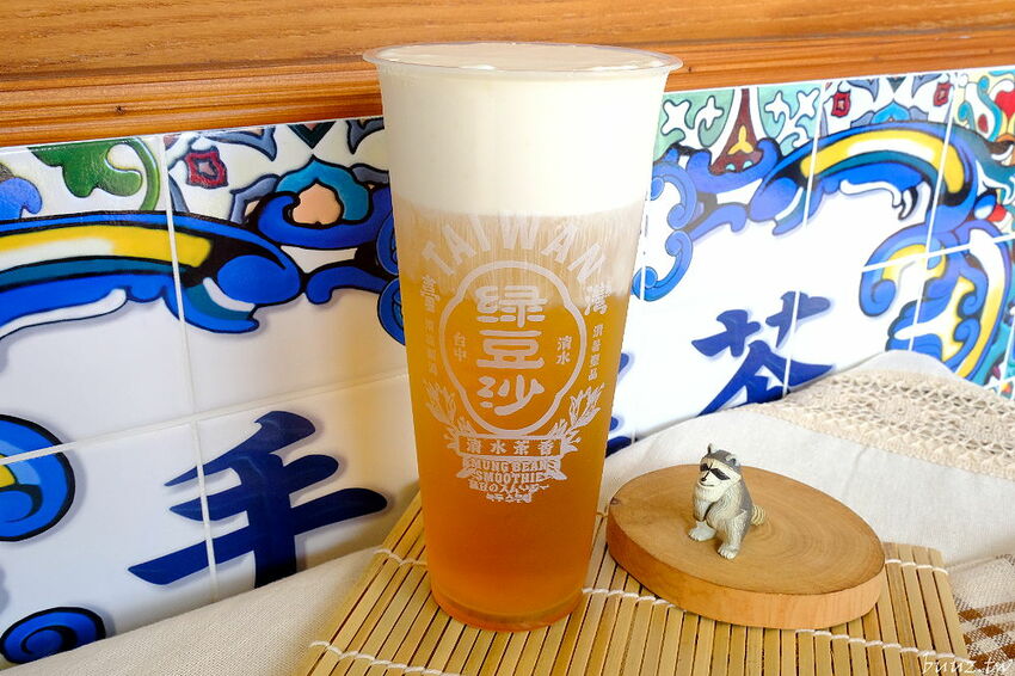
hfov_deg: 67.4
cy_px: 338
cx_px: 508
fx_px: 761
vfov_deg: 47.9
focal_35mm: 27
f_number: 13
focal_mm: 18
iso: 1250
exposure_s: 1/125
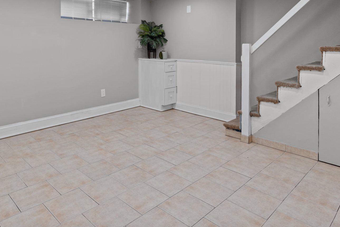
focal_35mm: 27
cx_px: 139
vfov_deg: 45.7
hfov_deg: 66.9
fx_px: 255
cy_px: 49
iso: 640
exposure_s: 1/30
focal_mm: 17
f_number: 8
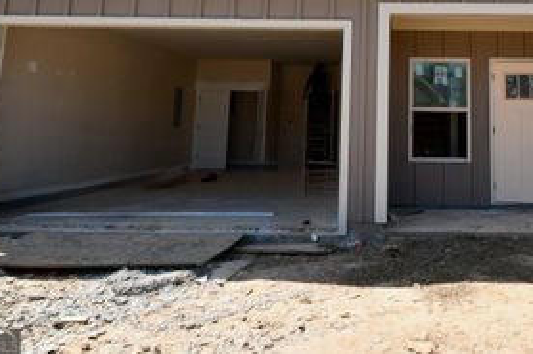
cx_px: 405
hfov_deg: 63.2
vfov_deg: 44.0
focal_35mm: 27
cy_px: 41
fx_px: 399
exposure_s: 1/200
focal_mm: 10
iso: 100
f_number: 7.1
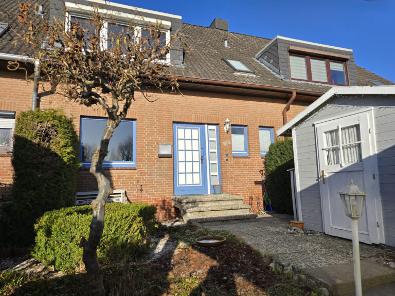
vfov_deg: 58.9
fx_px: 262
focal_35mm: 23
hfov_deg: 73.9
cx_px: 198
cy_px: 148
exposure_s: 1/792
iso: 12
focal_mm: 6.3
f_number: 1.7
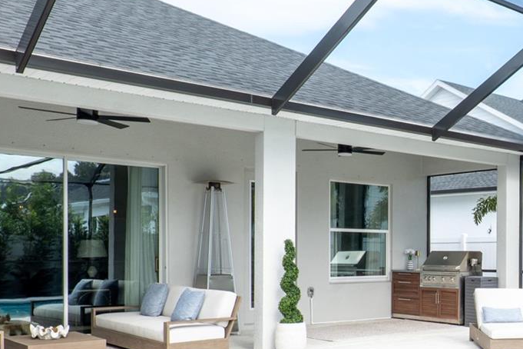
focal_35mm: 47
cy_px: 264
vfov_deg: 28.2
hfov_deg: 36.7
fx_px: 683
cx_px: 548
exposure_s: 1/80
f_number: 16
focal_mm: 20
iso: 100
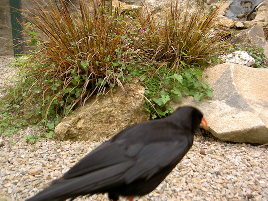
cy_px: 100
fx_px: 263
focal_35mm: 34
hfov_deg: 53.9
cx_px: 134
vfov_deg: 41.8
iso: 50
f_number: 2.8
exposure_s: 1/250
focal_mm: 5.6
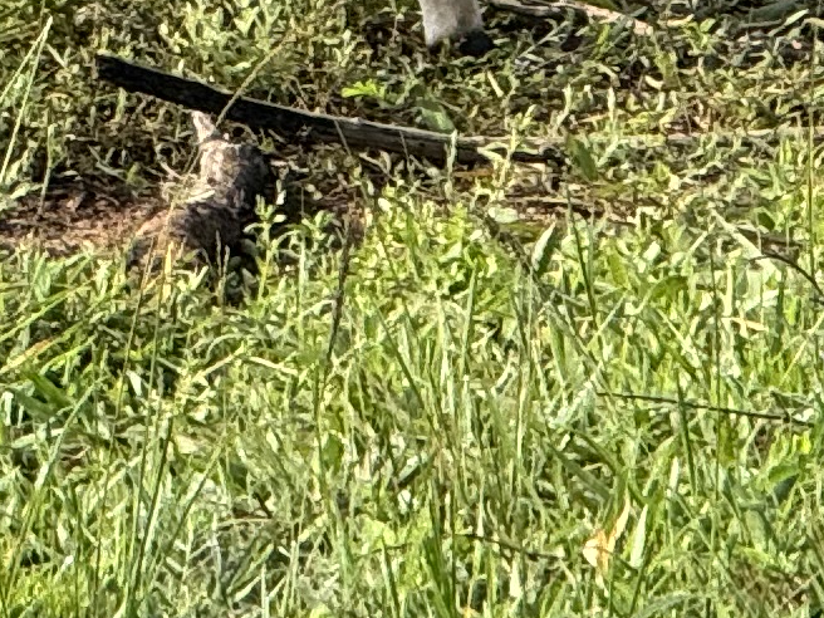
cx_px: 1151
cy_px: -1250
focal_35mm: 737
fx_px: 17544
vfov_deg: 2.0
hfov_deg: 2.7
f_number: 2.8
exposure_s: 1/550
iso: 50
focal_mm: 15.66
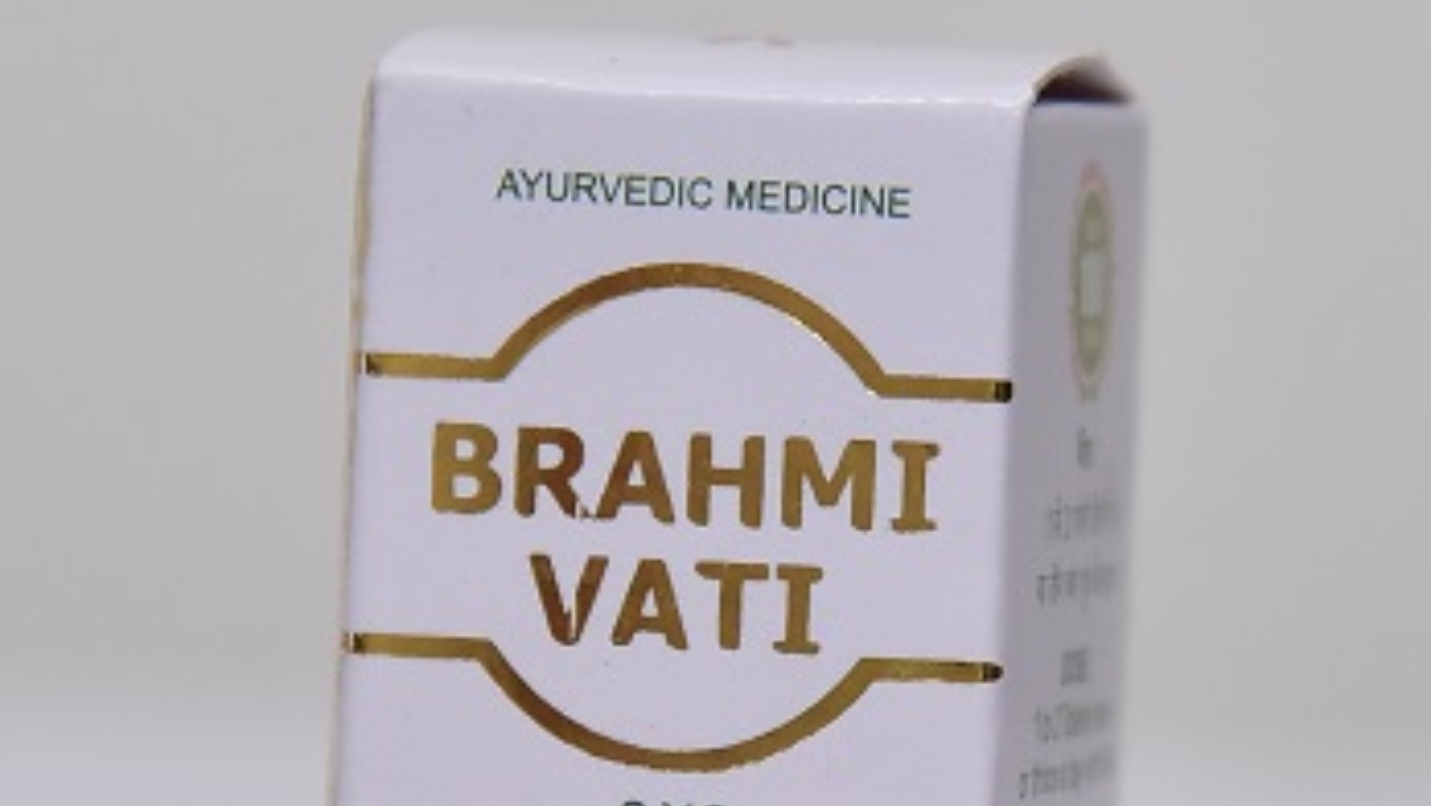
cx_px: 716
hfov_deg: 11.3
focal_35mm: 190
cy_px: 810
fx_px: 7212
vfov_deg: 6.4
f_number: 5
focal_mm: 120
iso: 1600
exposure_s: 1/200
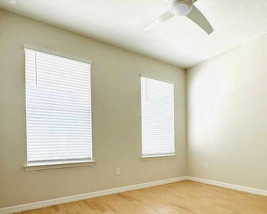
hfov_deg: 68.2
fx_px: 190
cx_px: 179
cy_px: 144
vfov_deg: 57.4
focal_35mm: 24
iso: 80
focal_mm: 2.22
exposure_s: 1/99
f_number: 2.2
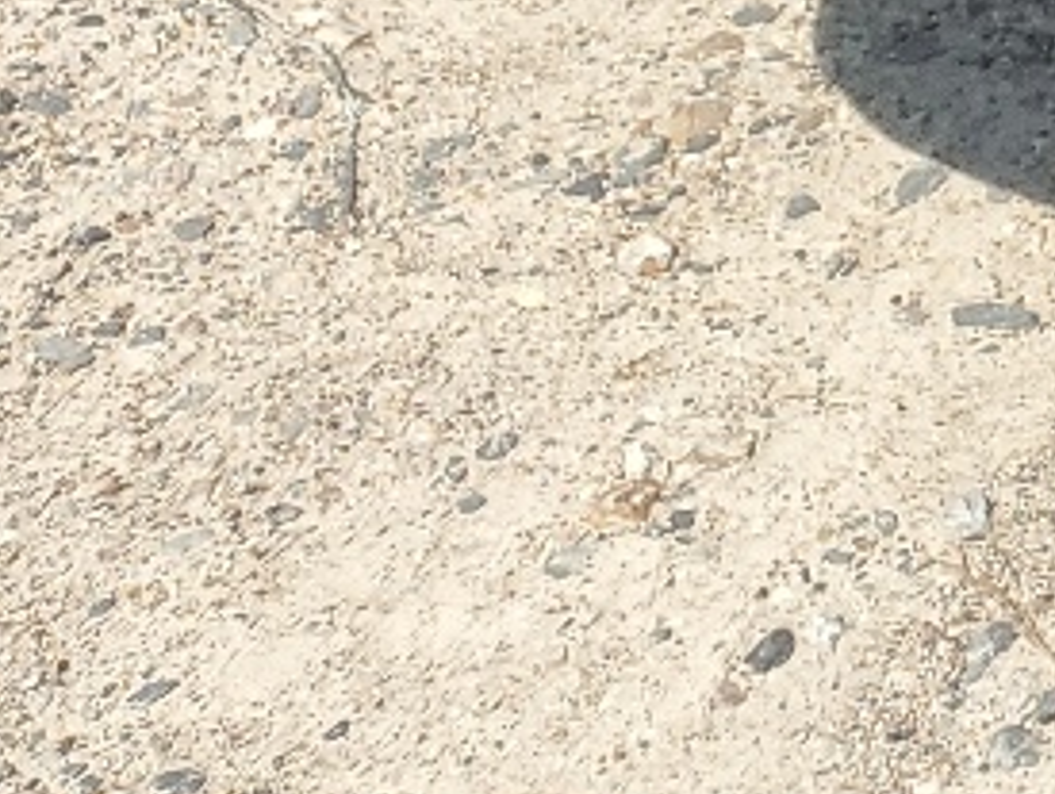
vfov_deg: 8.5
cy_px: -1450
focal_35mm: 151
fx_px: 4608
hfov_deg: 11.3
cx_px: 2390
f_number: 1.5
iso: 50
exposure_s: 1/3333
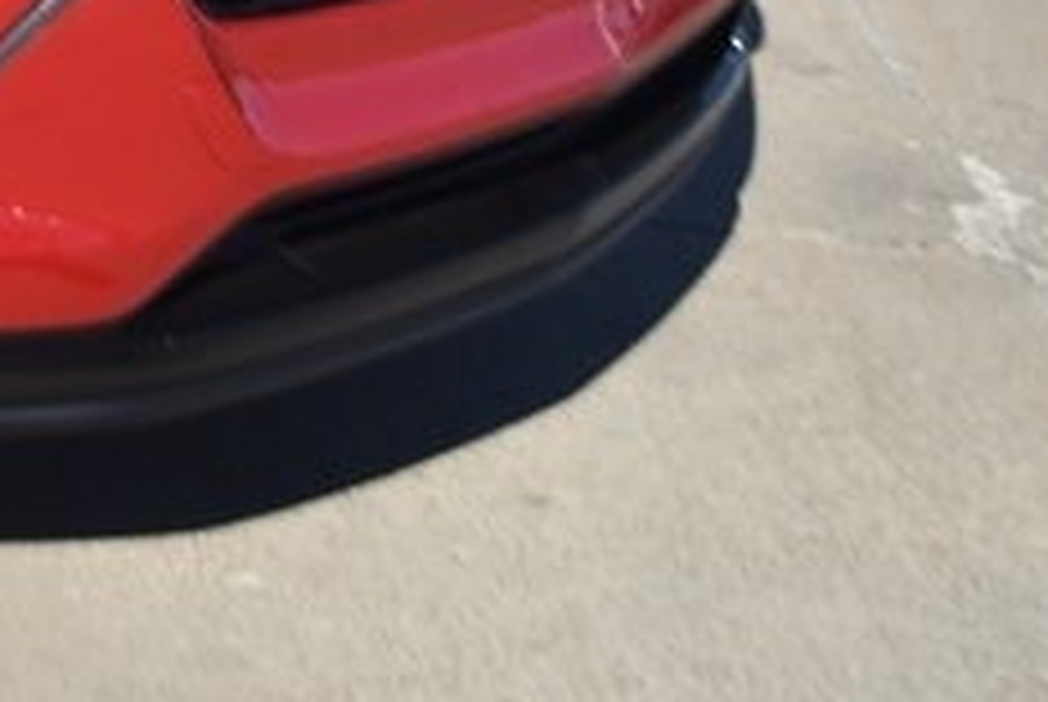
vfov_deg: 9.0
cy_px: -666
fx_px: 4226
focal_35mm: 145
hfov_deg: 12.9
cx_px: -803
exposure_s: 1/1000
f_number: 4.5
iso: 100
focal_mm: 22
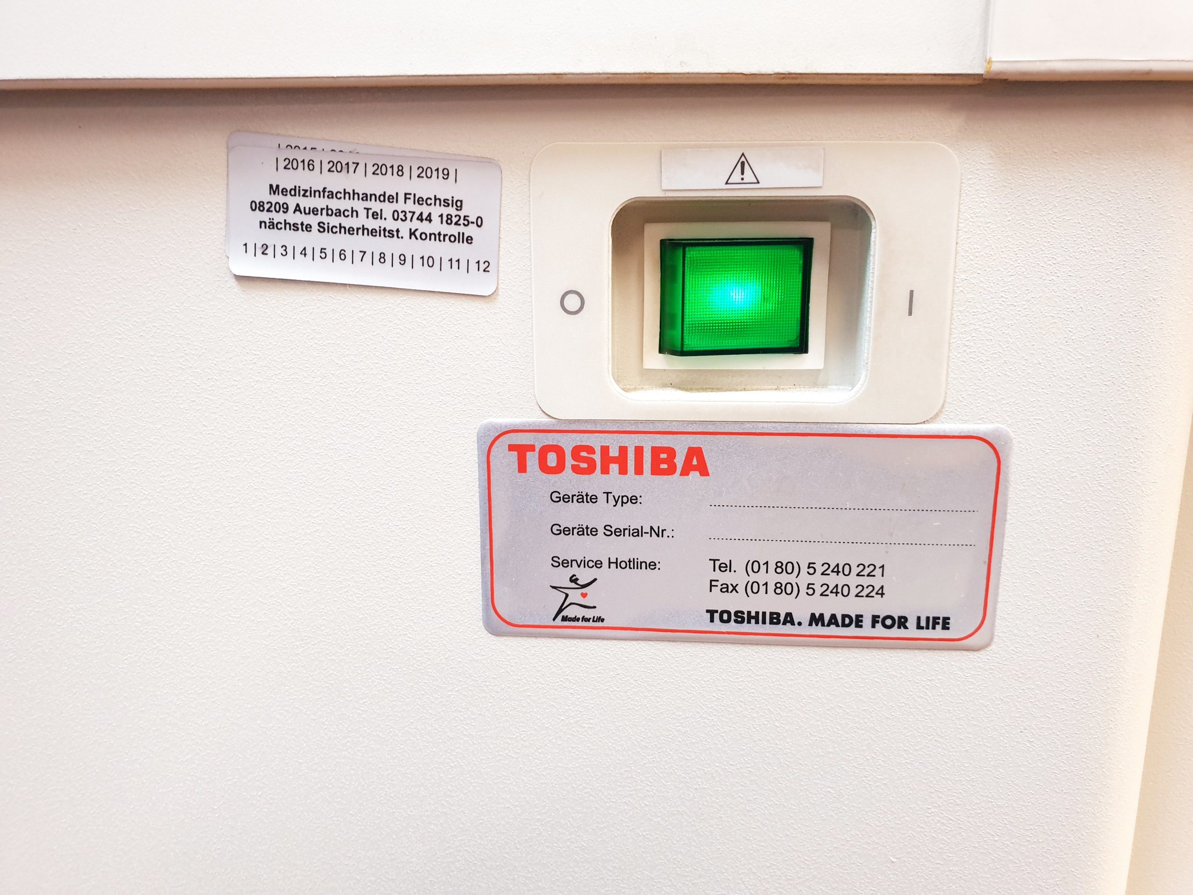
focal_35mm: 26
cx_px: 596
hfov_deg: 67.3
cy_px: 448
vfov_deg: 53.1
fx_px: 896
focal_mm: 4.3
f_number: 2.4
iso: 320
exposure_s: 1/25
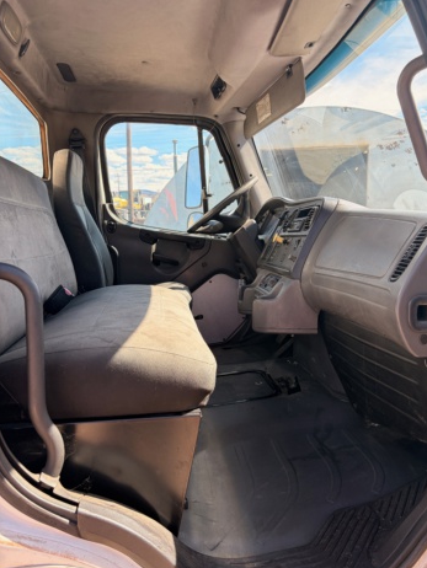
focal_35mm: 27
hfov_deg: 51.4
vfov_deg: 65.3
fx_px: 444
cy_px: 275
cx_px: 220
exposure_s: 1/810
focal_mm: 5.96
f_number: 1.6
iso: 64
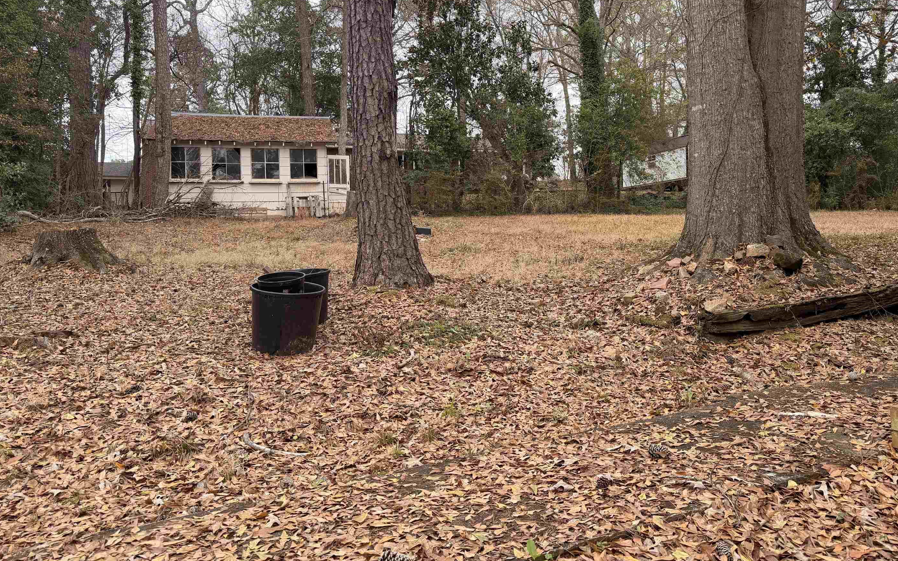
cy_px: 217
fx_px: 685
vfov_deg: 44.2
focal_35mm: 28
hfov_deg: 66.5
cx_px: 465
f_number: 1.78
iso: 100
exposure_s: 1/888
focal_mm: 6.76
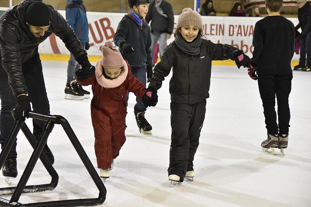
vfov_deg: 11.1
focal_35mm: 123
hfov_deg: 16.7
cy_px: 104
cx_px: 156
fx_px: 1062
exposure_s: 1/160
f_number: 6.3
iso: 4000
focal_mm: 82
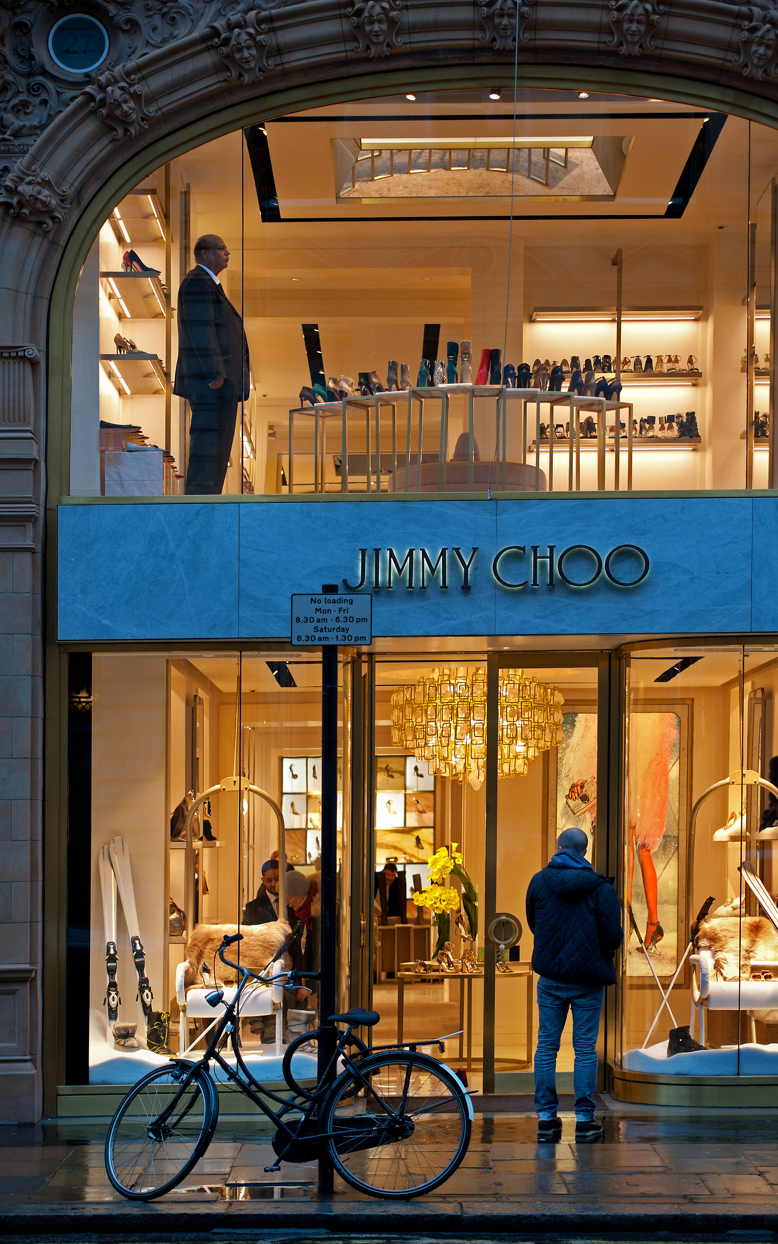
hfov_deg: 18.1
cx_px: 367
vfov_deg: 28.6
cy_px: 621
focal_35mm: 72
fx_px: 2443
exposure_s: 1/400
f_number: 3.2
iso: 800
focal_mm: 70
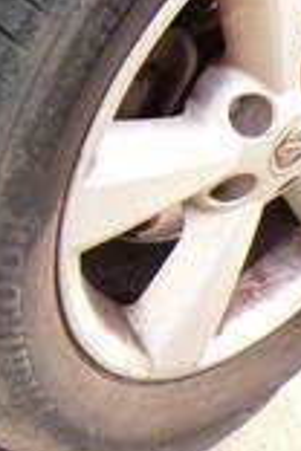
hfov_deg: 16.0
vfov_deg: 24.8
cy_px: -23
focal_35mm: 77
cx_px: -174
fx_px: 966
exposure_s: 1/105
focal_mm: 4.3
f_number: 4.4
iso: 100
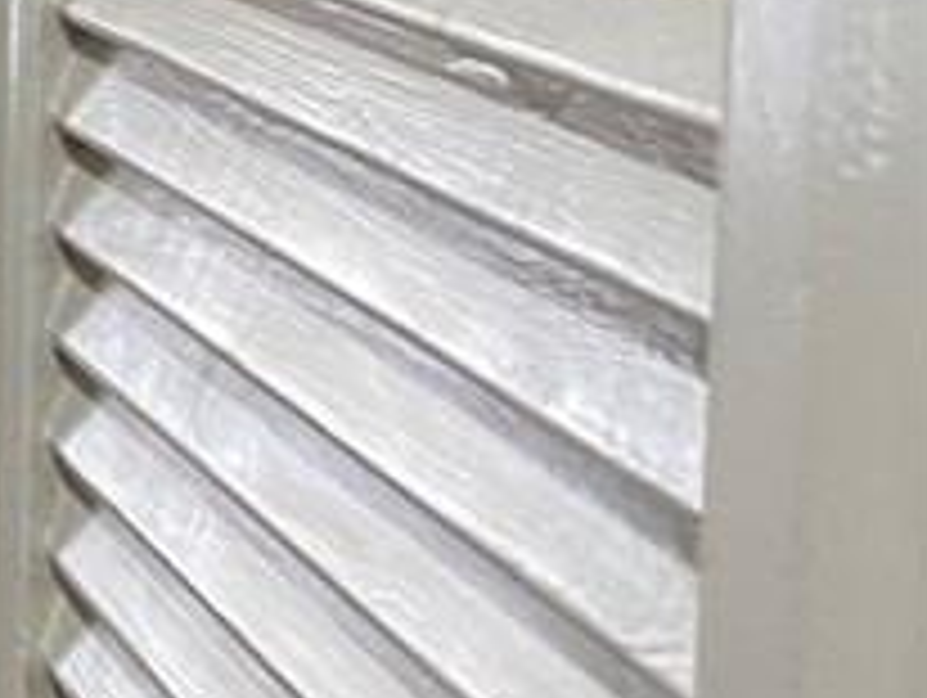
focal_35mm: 129
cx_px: -1359
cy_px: 5
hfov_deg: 12.0
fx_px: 3459
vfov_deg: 11.4
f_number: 1.8
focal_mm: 4.25
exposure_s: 1/60
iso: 100
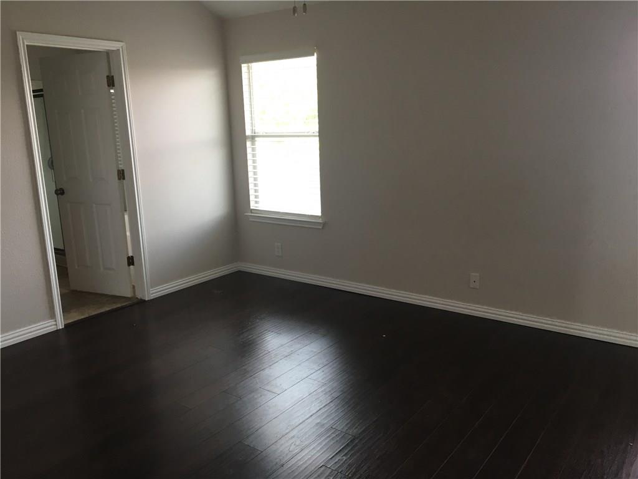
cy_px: 240
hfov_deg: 61.7
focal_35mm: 29
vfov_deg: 48.2
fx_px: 534
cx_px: 319
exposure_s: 1/30
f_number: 2.2
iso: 25
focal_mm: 4.15
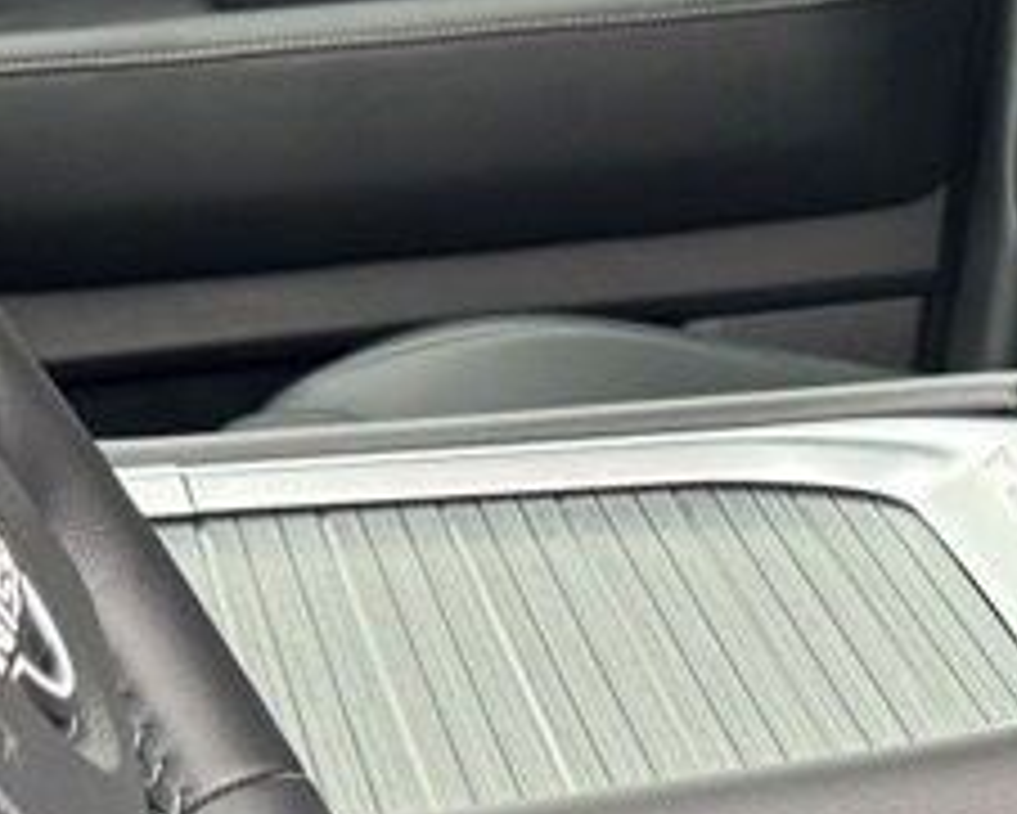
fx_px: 3192
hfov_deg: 16.9
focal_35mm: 106
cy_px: 1201
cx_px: 1364
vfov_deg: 13.7
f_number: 1.78
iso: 200
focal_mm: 6.76
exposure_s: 1/91
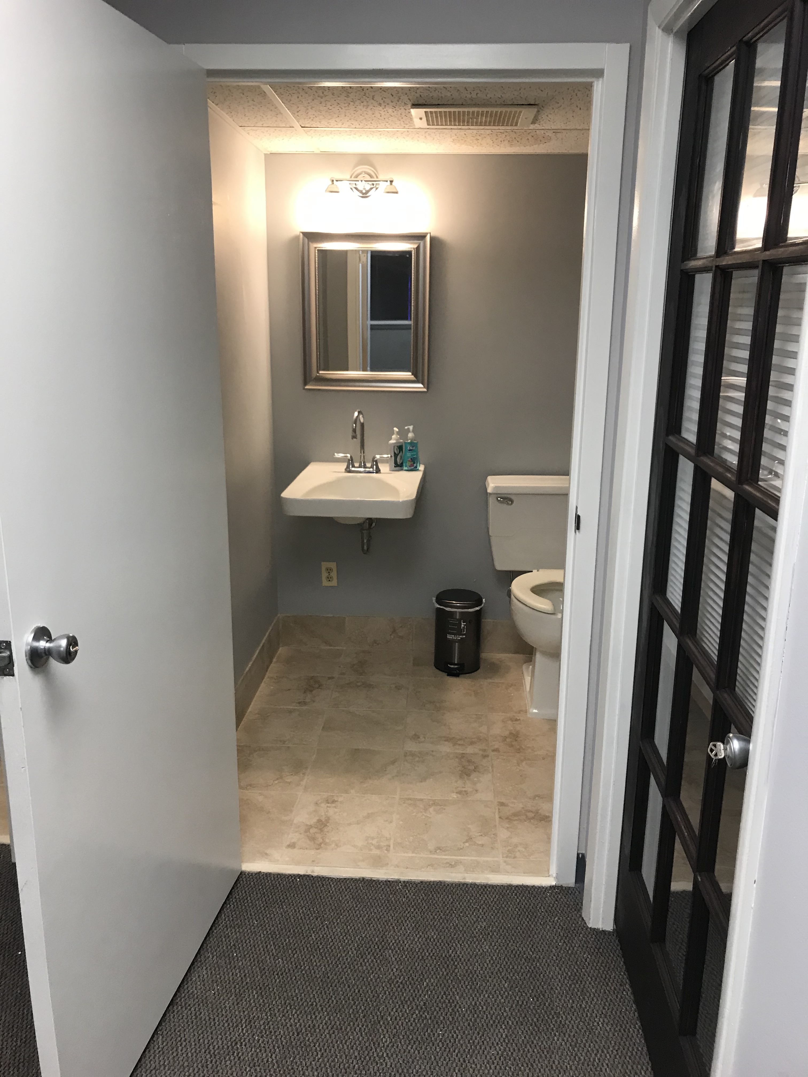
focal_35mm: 28
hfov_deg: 49.7
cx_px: 404
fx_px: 871
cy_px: 538
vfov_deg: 63.4
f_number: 1.8
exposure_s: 1/30
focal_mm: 3.99
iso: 32
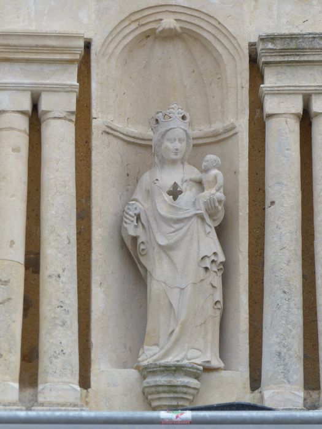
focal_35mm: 297
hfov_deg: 5.0
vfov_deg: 6.7
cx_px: 161
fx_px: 3684
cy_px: 214
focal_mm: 53.4
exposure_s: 1/400
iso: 100
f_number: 4
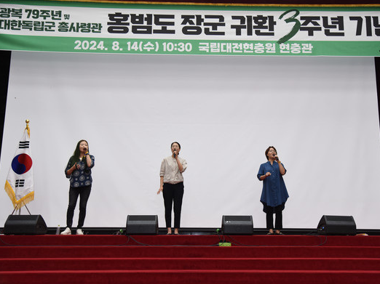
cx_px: 204
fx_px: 461
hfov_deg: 44.8
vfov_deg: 34.3
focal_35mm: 42
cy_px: 144
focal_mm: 38
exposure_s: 1/80
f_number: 4
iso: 800
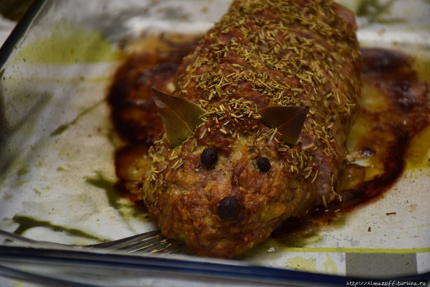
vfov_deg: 8.2
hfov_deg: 12.2
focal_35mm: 168
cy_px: 144
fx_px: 2007
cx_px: 215
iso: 1600
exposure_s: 1/30
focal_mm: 112
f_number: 5.6
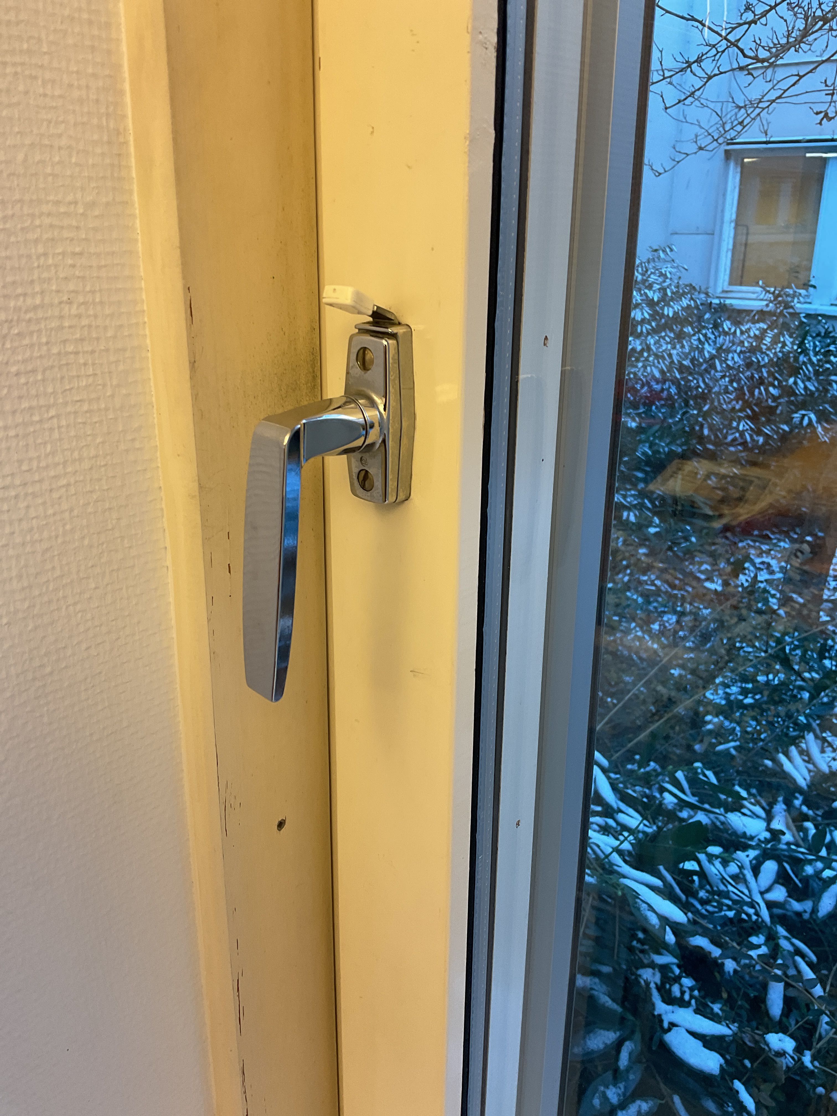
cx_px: 418
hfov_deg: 48.2
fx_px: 935
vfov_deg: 61.7
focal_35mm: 29
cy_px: 558
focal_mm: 3
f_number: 1.8
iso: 50
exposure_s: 1/50
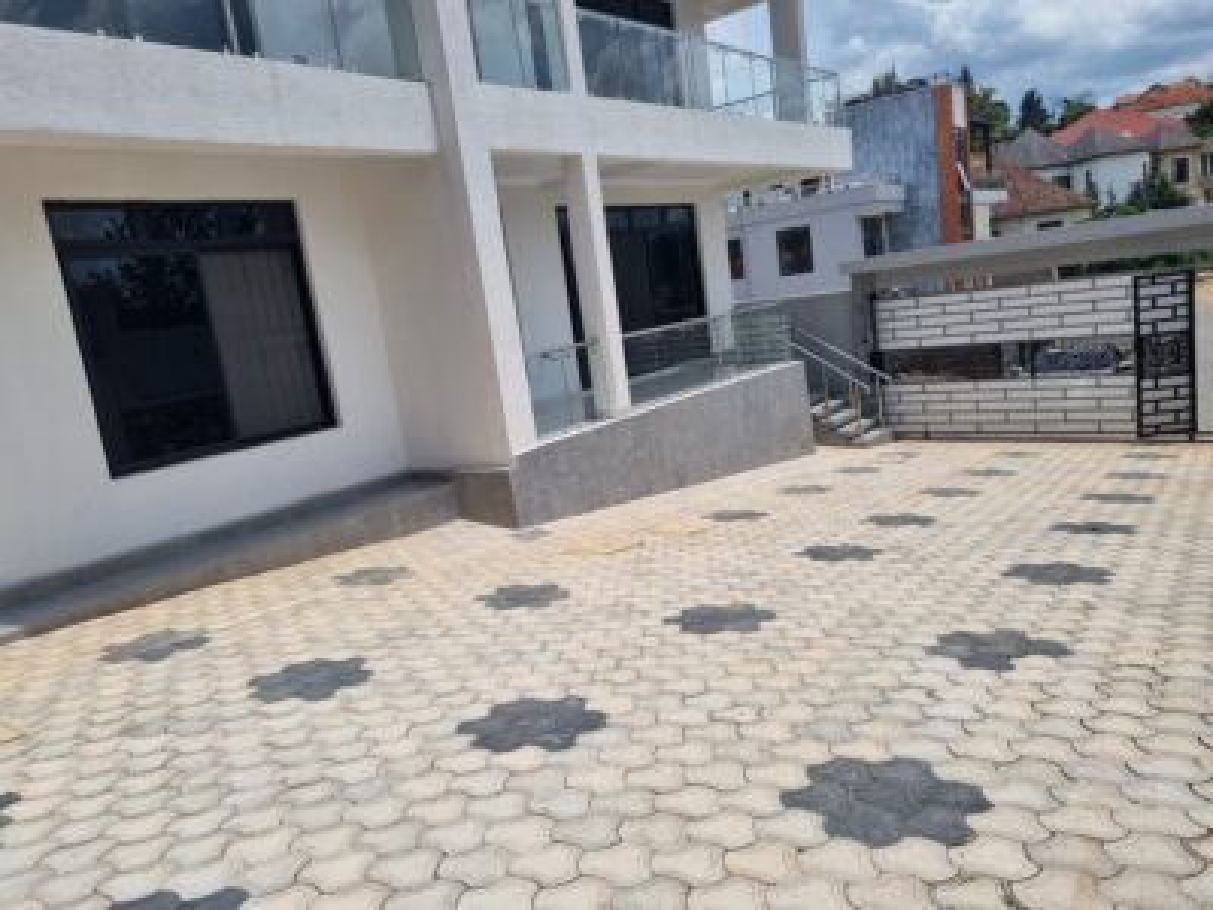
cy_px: 455
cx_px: 606
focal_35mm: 26
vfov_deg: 53.1
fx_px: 911
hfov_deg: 67.3
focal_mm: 5.4
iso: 50
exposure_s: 1/5088
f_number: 1.8
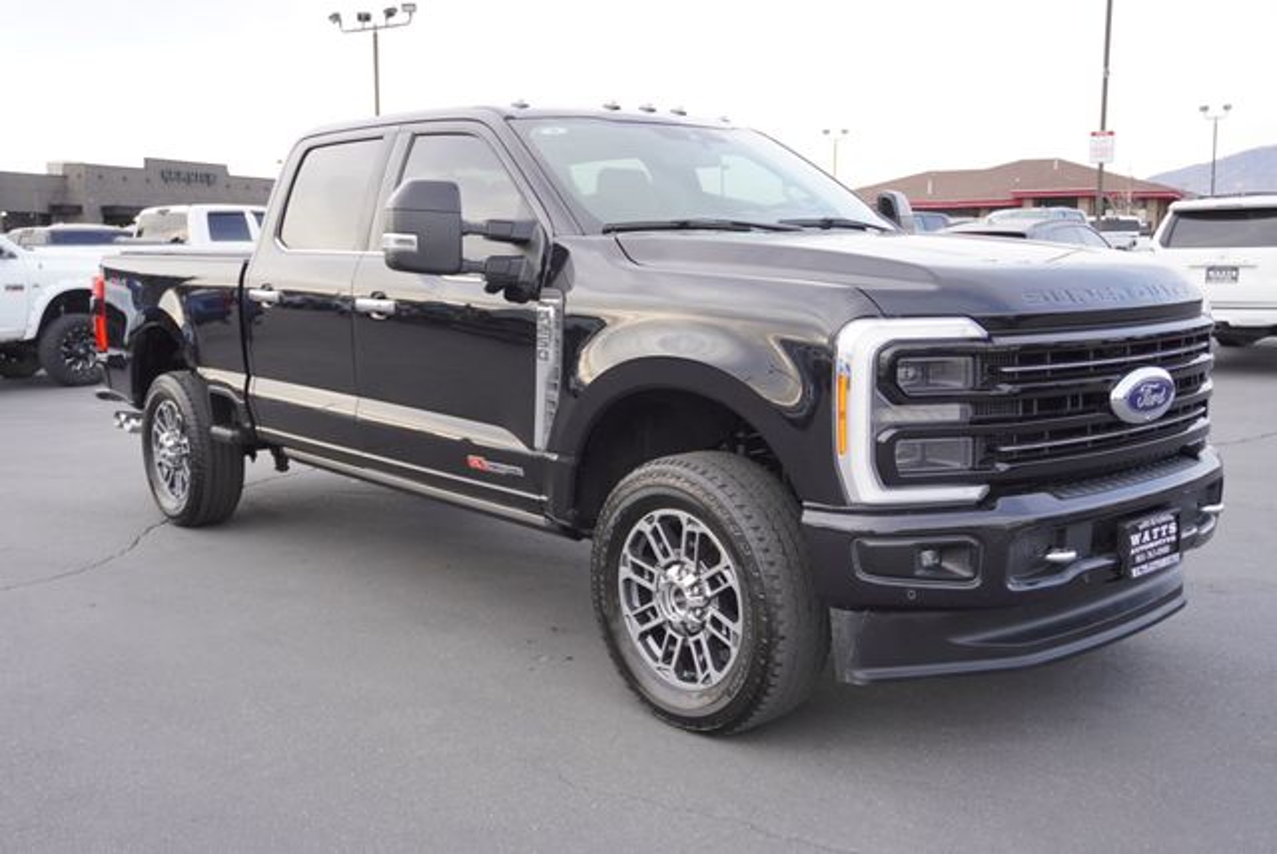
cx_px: 638
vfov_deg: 36.9
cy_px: 427
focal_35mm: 36
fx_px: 1278
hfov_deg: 53.1
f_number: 4.5
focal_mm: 24
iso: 125
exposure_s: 1/60
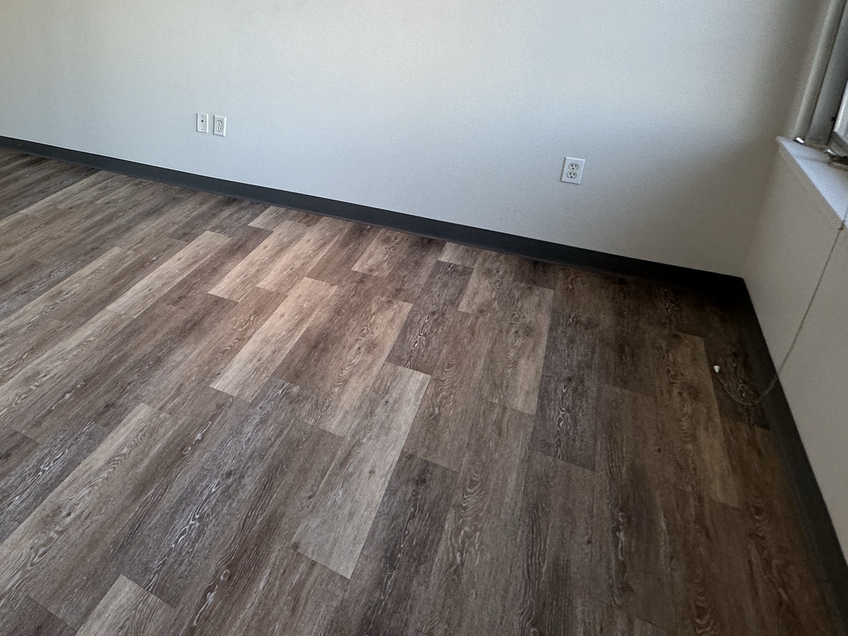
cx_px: 102
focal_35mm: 27
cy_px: 142
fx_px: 661
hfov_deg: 57.2
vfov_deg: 48.9
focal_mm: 2.22
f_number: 2.2
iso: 100
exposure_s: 1/120
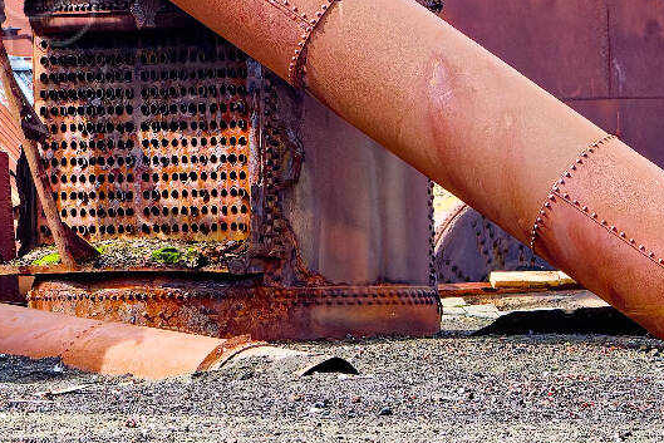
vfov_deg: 1.7
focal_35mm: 817
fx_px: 15072
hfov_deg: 2.5
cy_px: -304
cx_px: -277
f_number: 8
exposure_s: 1/2000
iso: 2500
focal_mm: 180
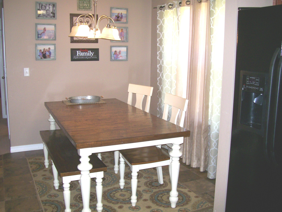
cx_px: 141
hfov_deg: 51.4
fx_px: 293
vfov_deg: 39.7
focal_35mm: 36
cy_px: 106
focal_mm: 6
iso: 140
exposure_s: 1/64
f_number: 2.7
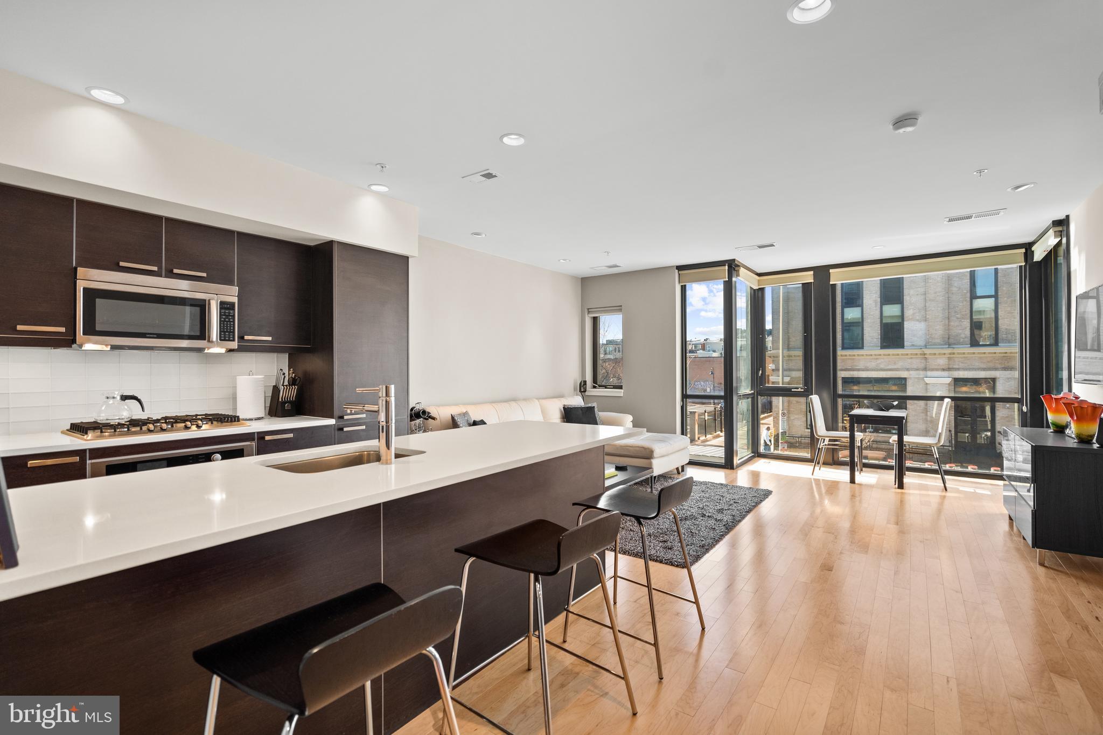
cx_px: 552
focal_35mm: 16
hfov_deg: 96.7
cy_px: 368
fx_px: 490
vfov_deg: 73.7
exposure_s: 1/25
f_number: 4
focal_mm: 16
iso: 640
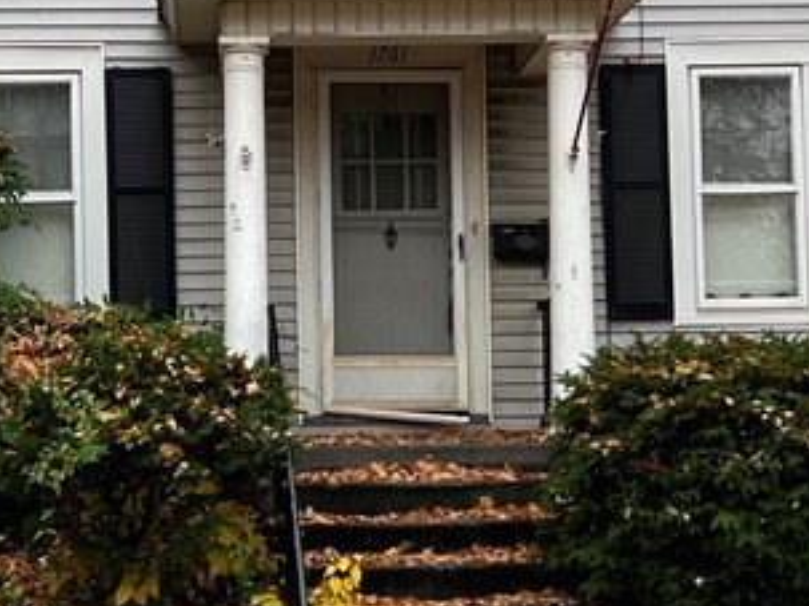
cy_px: 280
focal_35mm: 88
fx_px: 2056
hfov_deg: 22.2
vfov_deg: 16.8
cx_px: 334
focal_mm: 5.7
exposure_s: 1/350
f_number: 1.5
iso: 50
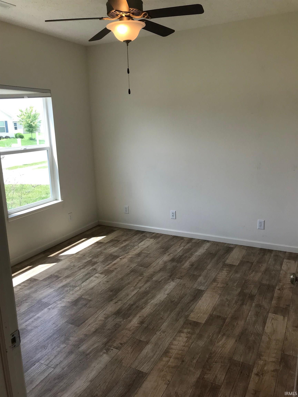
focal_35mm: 28
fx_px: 321
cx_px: 149
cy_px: 198
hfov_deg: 49.7
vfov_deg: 63.4
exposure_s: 1/222
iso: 20
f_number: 1.8
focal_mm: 3.99
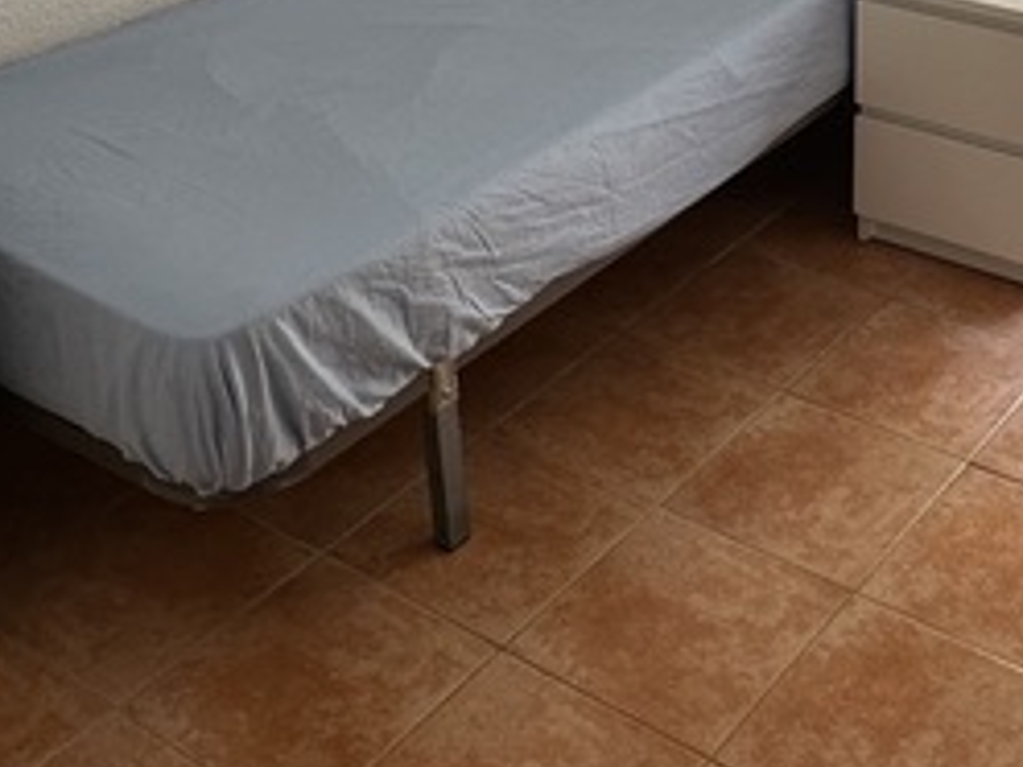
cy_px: -54
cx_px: 800
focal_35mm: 57
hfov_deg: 32.9
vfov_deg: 24.2
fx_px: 1685
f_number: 2.2
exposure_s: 1/99
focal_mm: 2.22
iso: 64
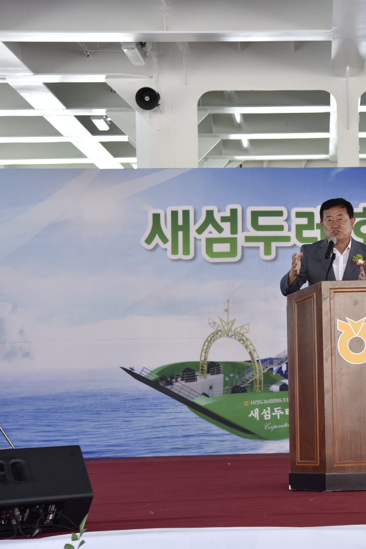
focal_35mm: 98
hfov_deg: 13.8
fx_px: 1495
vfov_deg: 20.8
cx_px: 354
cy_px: 276
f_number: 4
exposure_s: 1/200
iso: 320
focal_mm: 65
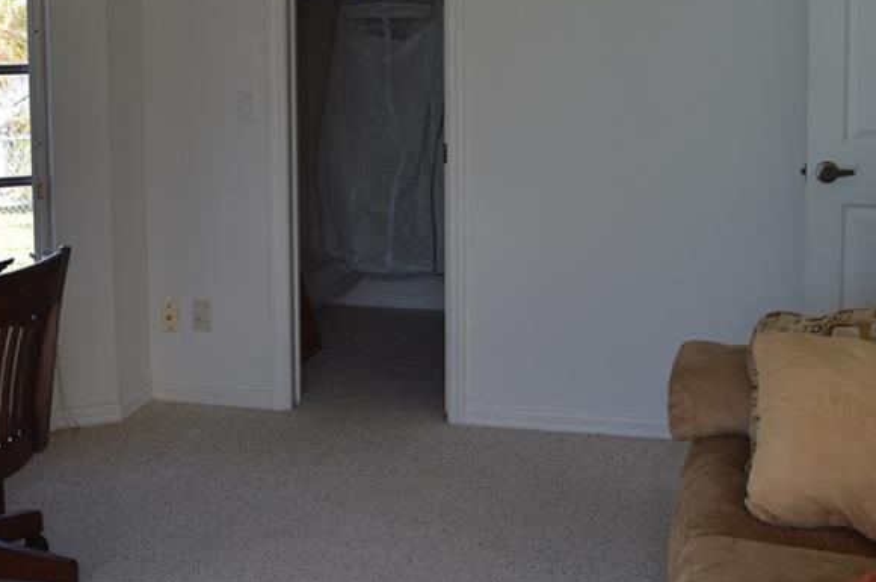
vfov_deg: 25.1
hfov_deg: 37.5
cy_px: 133
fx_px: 1288
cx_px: 394
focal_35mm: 53
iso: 250
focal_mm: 20
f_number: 5.6
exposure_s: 1/125
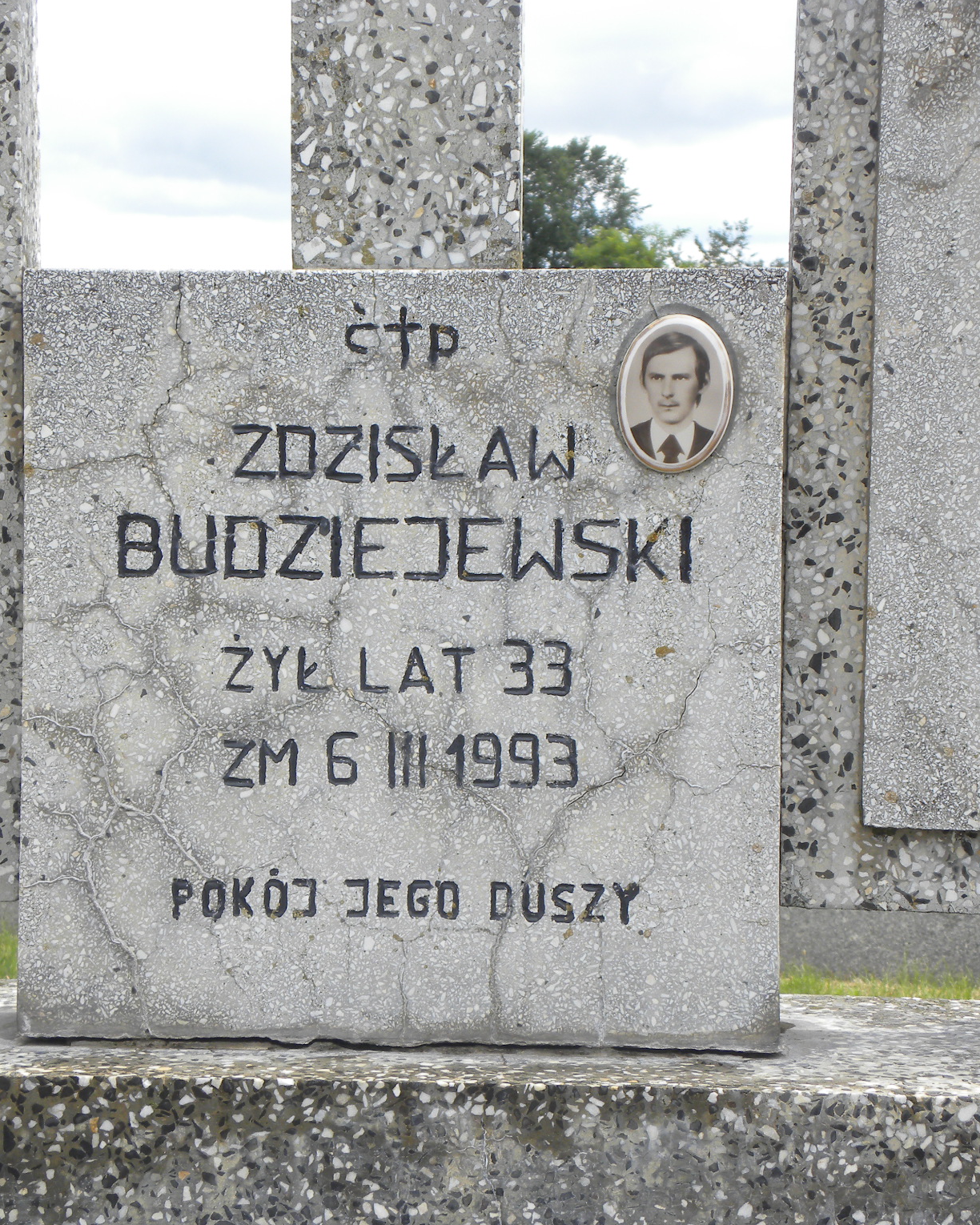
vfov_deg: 19.6
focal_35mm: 98
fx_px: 3553
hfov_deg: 15.7
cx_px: 396
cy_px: 611
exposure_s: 1/165
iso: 64
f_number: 5
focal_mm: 13.4
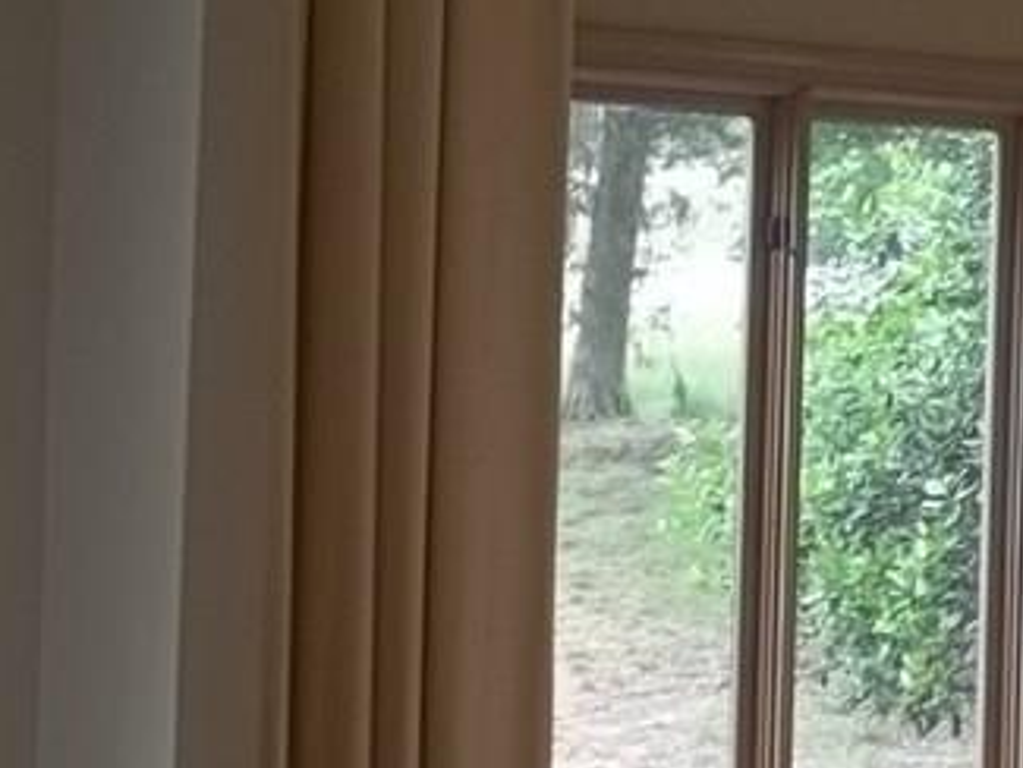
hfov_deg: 17.8
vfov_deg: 14.2
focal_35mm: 104
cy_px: 293
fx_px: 3075
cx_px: 1275
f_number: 3.3
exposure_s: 1/40
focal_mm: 5.9
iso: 64
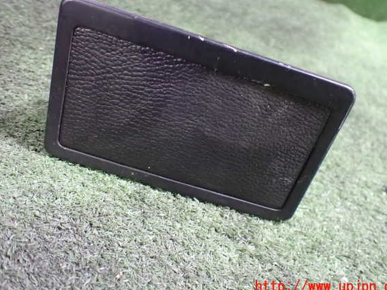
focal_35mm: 32
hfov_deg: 56.8
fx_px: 358
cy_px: 141
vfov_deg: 44.1
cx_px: 204
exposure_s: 1/30
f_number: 2.3
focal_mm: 5.4
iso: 1250
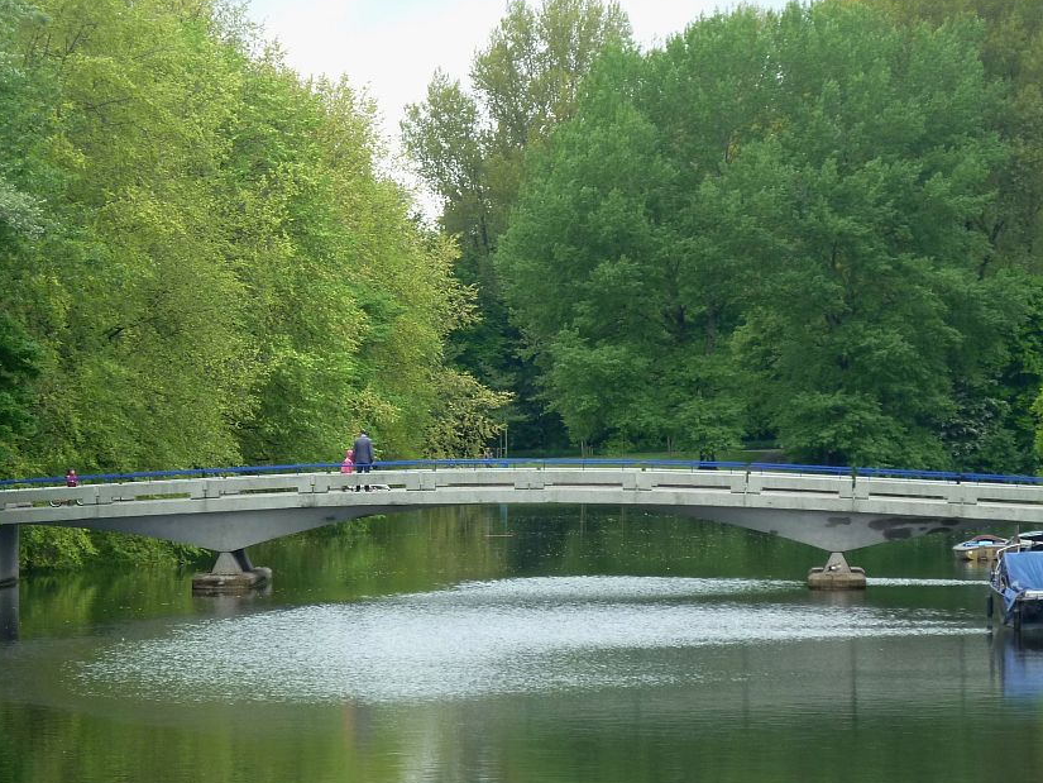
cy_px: 406
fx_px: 5906
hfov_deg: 10.1
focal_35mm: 196
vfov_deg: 7.6
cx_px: 539
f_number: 4.5
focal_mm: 25.9
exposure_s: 1/60
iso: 160
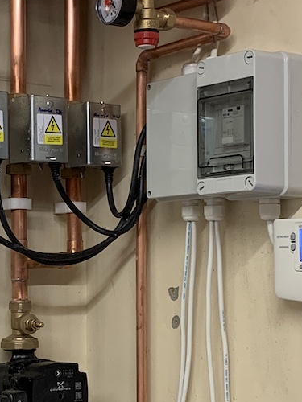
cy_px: 256
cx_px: 105
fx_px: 1128
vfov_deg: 20.2
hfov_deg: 15.2
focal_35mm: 97
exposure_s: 1/50
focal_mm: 4.25
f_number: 1.8
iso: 80
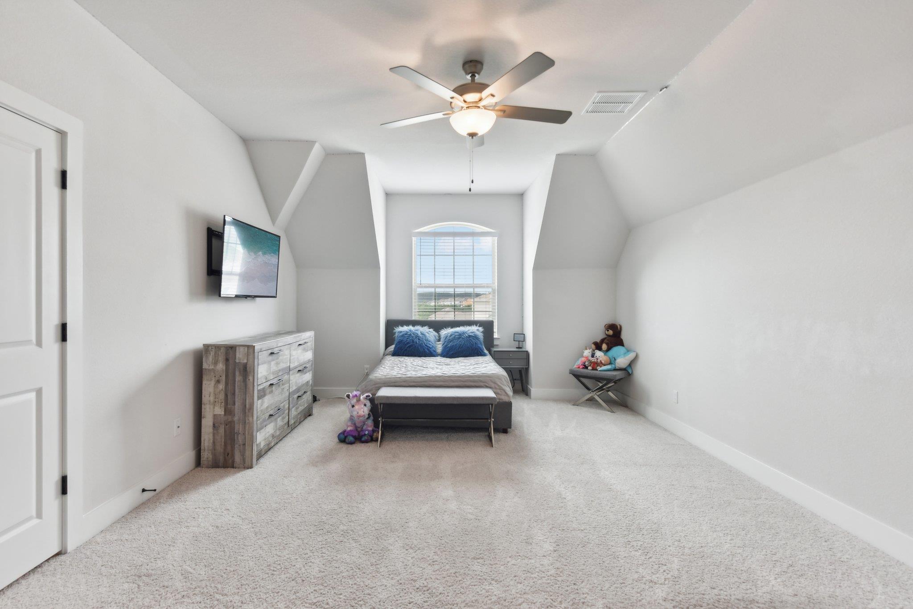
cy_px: 304
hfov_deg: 96.7
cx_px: 456
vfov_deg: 73.8
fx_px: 406
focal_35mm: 16
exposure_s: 1/30
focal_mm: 16
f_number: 8
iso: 400
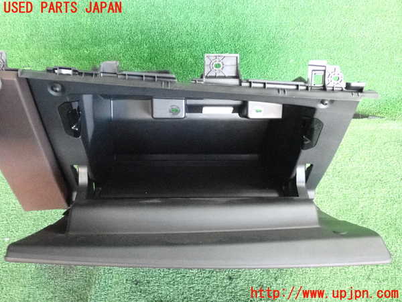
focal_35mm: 38
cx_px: 201
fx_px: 441
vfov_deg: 37.7
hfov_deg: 49.0
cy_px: 151
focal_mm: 6.83
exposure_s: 1/125
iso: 5000
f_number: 2.7
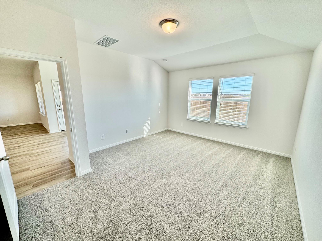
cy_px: 120
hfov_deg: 102.1
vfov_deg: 85.7
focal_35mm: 14
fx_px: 130
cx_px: 161
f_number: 2.2
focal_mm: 2.22
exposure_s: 1/154
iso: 40
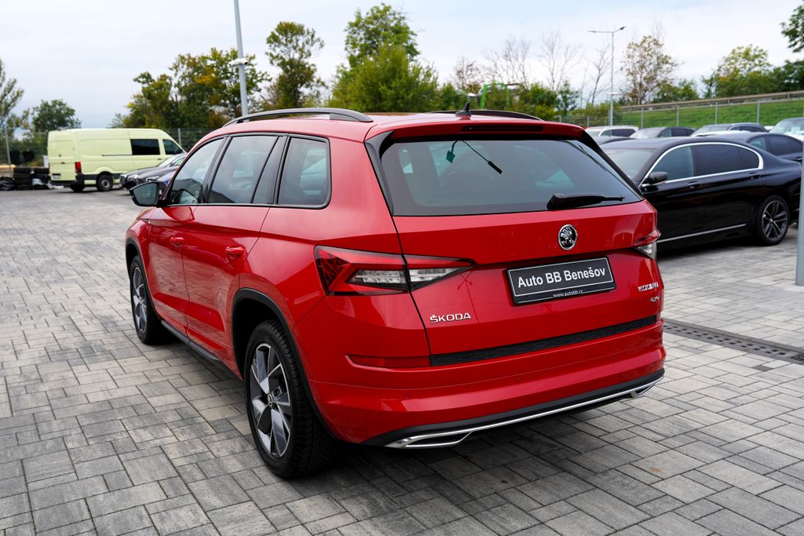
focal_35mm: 33
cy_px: 268
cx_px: 402
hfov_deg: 57.2
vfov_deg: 40.0
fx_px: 737
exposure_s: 1/125
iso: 100
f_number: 5
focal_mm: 33
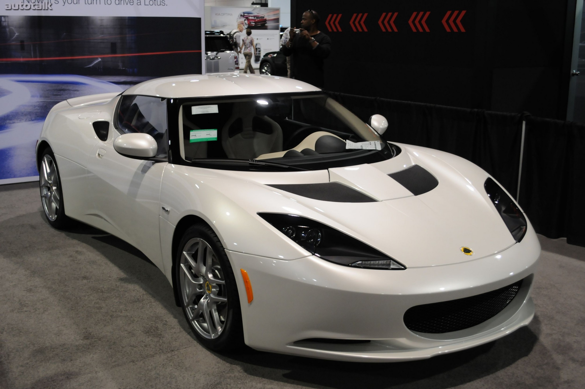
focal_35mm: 44
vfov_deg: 30.8
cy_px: 194
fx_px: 706
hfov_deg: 45.0
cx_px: 292
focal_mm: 29
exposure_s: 1/50
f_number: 4.5
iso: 800
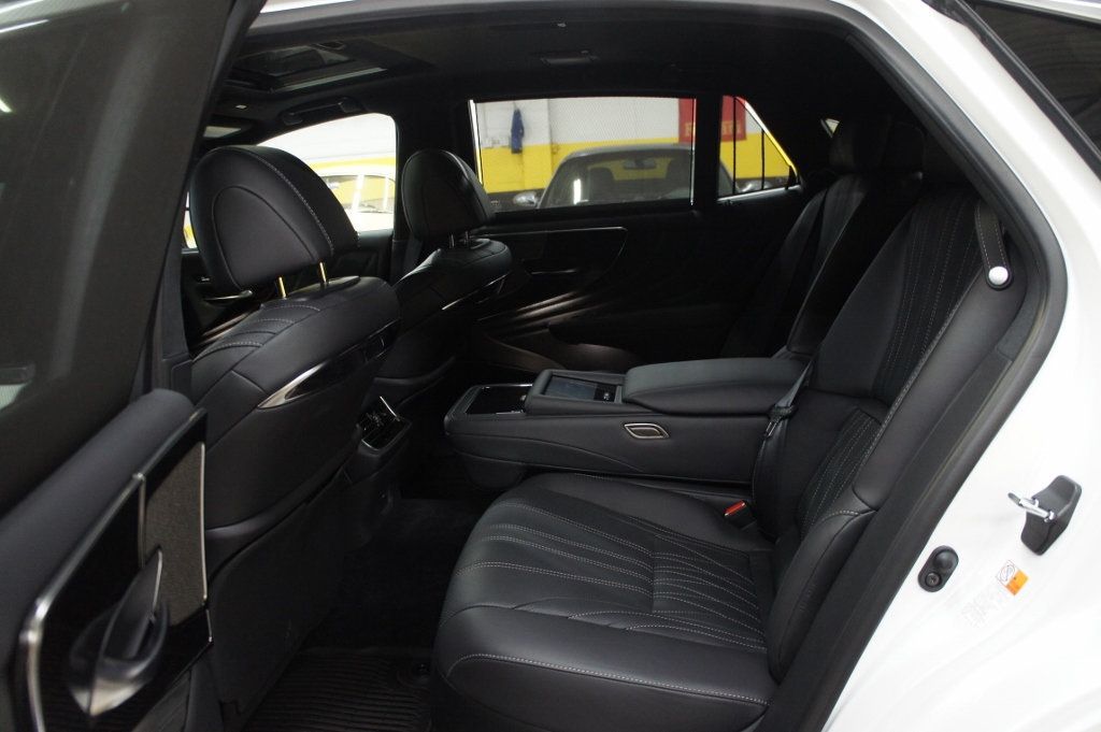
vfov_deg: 47.9
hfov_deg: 67.4
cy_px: 366
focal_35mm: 27
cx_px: 550
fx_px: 825
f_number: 3.5
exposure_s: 1/30
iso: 1000
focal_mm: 18
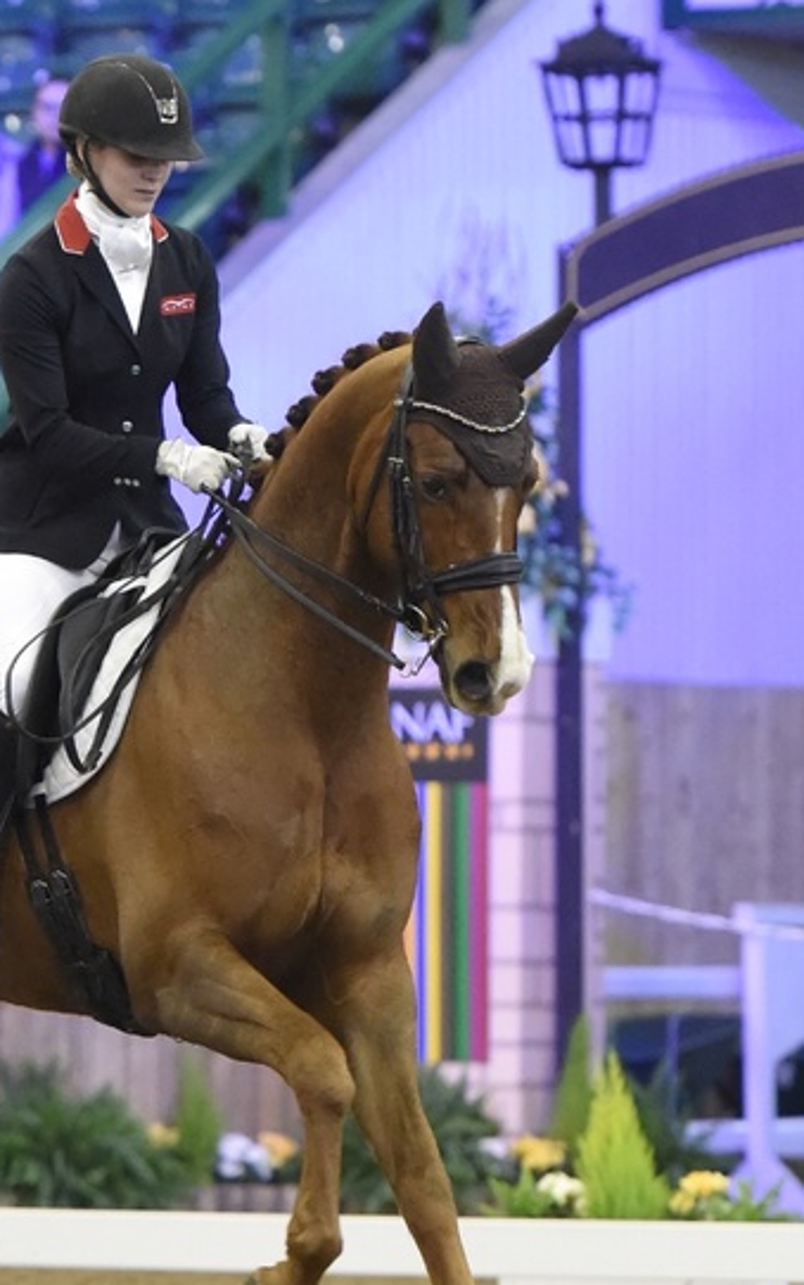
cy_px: 766
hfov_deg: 3.6
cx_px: 39
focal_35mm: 361
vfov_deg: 5.8
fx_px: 12649
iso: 12800
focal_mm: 160
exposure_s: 1/500
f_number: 4
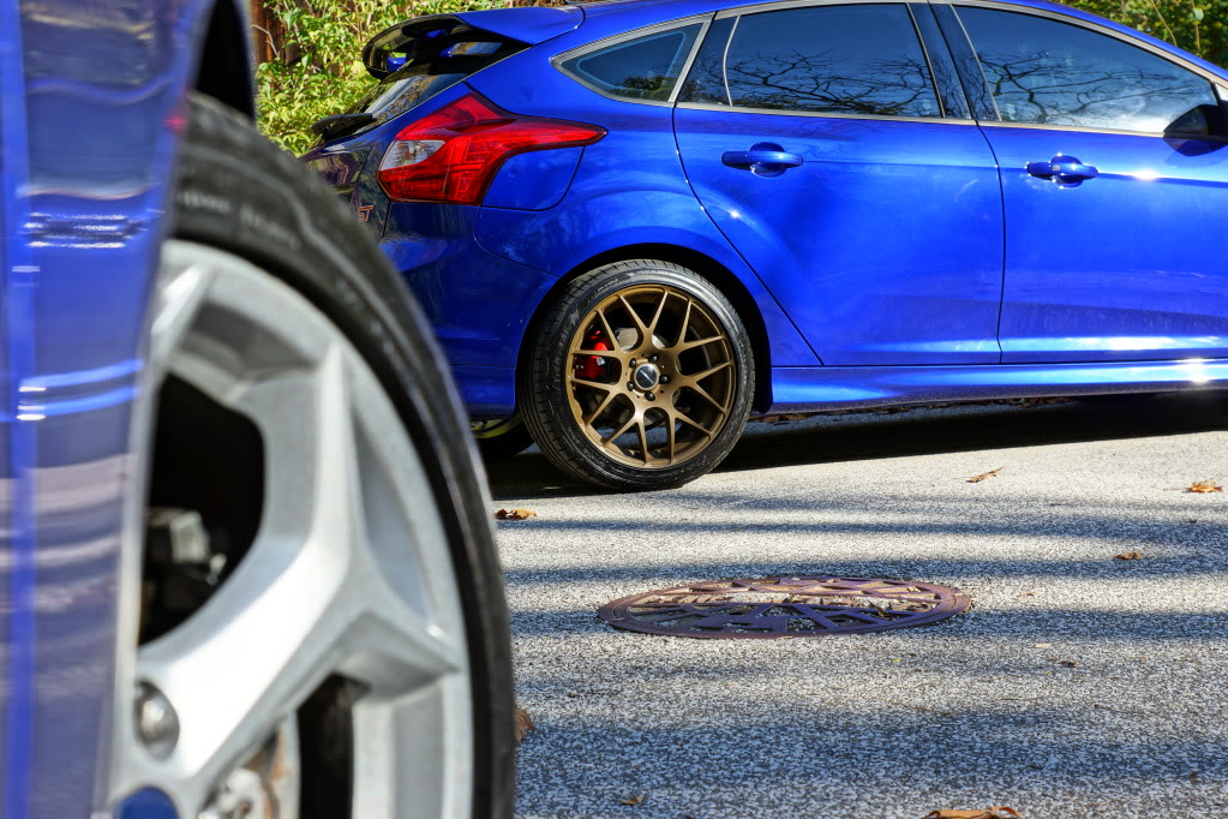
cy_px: 410
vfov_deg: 25.8
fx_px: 1791
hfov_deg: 37.9
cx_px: 614
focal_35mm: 52
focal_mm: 35
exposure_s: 1/125
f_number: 5.6
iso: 100
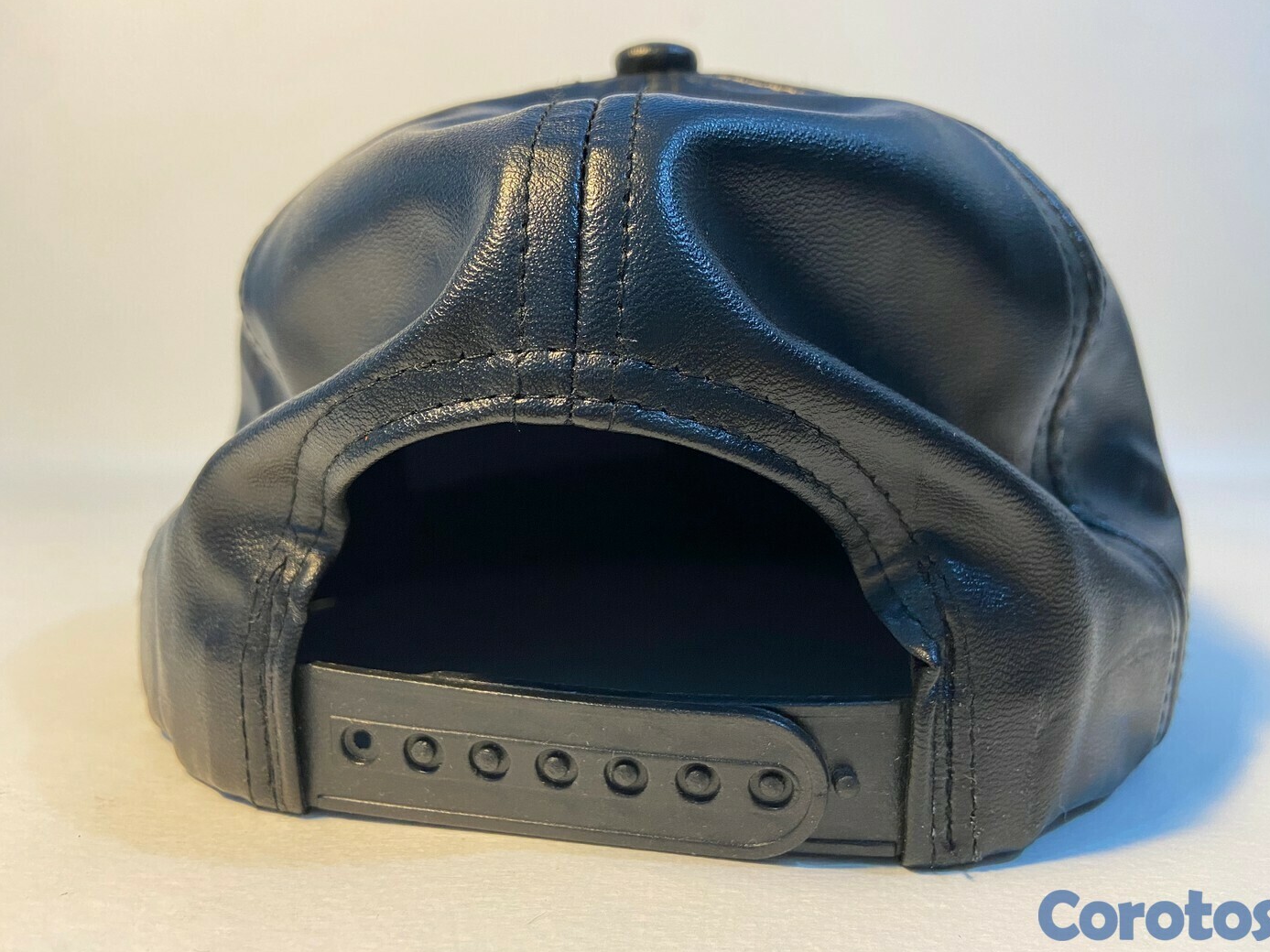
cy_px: 474
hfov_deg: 65.3
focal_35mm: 27
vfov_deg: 51.3
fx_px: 990
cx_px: 644
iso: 200
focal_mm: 4.25
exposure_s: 1/60
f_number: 1.8
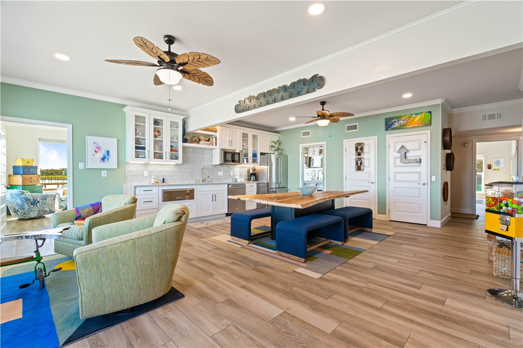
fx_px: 232
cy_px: 174
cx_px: 262
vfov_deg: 73.7
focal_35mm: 16
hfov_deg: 96.7
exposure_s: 2
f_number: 11
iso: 100
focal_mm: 16
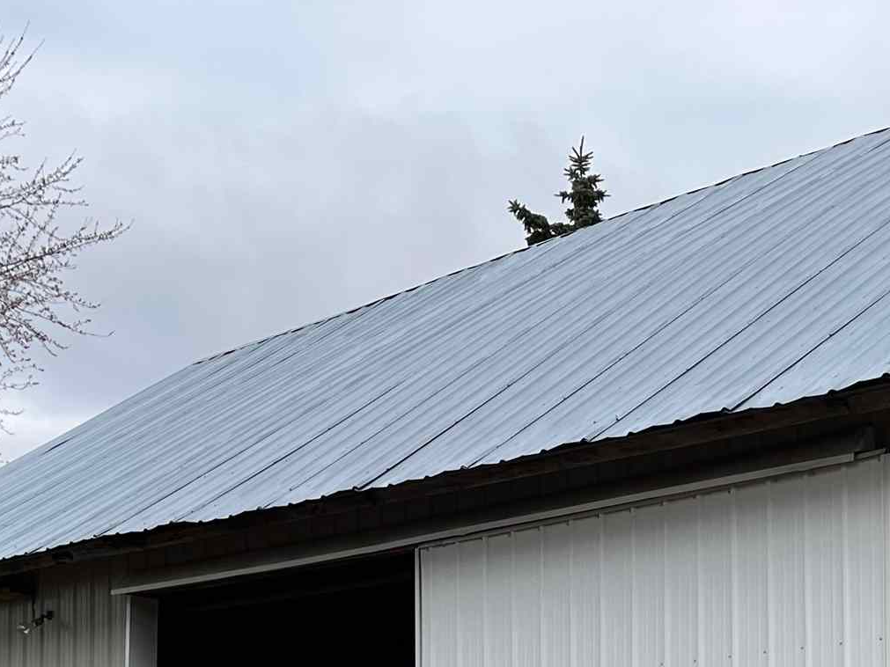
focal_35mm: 79
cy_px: 871
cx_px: 644
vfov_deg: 17.5
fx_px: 2031
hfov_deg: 24.5
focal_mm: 5.1
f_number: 1.6
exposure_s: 1/2222
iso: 50
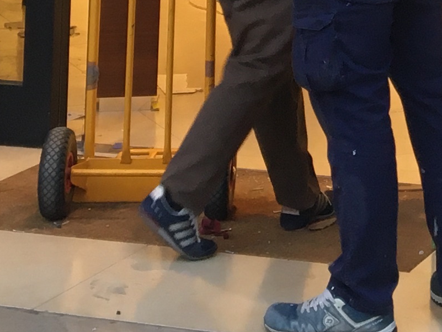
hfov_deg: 13.2
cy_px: -425
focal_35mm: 146
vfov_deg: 9.2
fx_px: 1865
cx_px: 514
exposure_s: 1/33
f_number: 2.2
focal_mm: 4.15
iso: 25
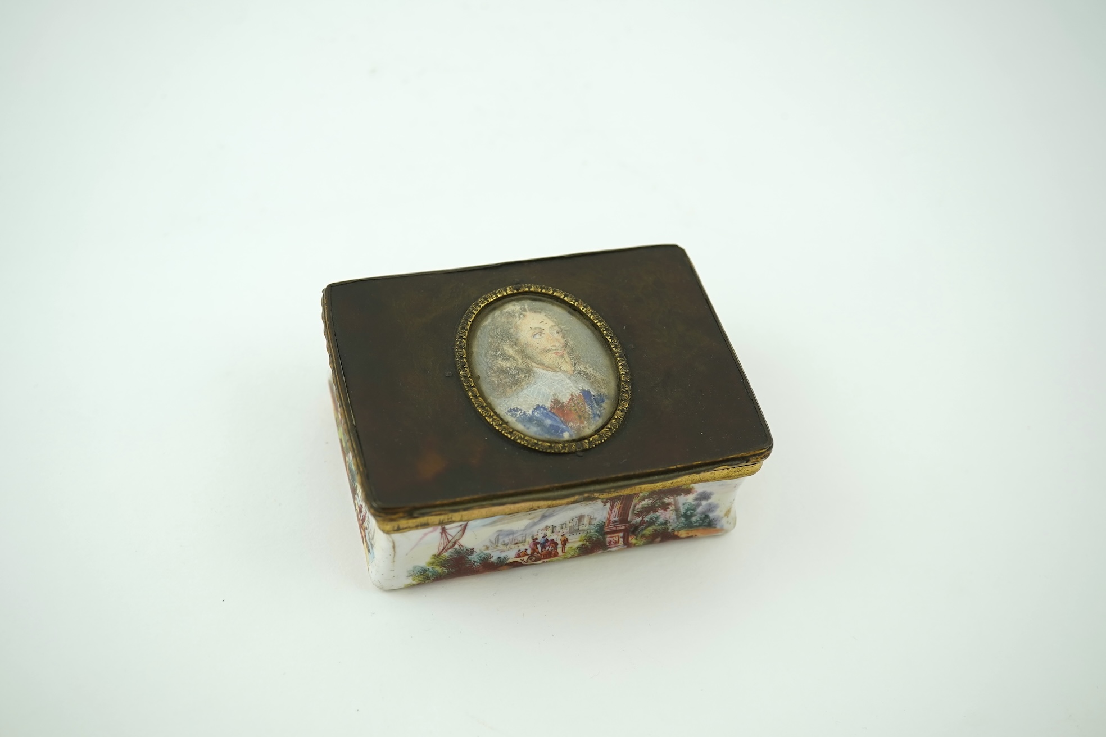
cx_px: 553
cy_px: 368
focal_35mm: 45
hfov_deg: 43.6
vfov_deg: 29.9
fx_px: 1382
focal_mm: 30
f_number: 7.1
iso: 250
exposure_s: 1/50
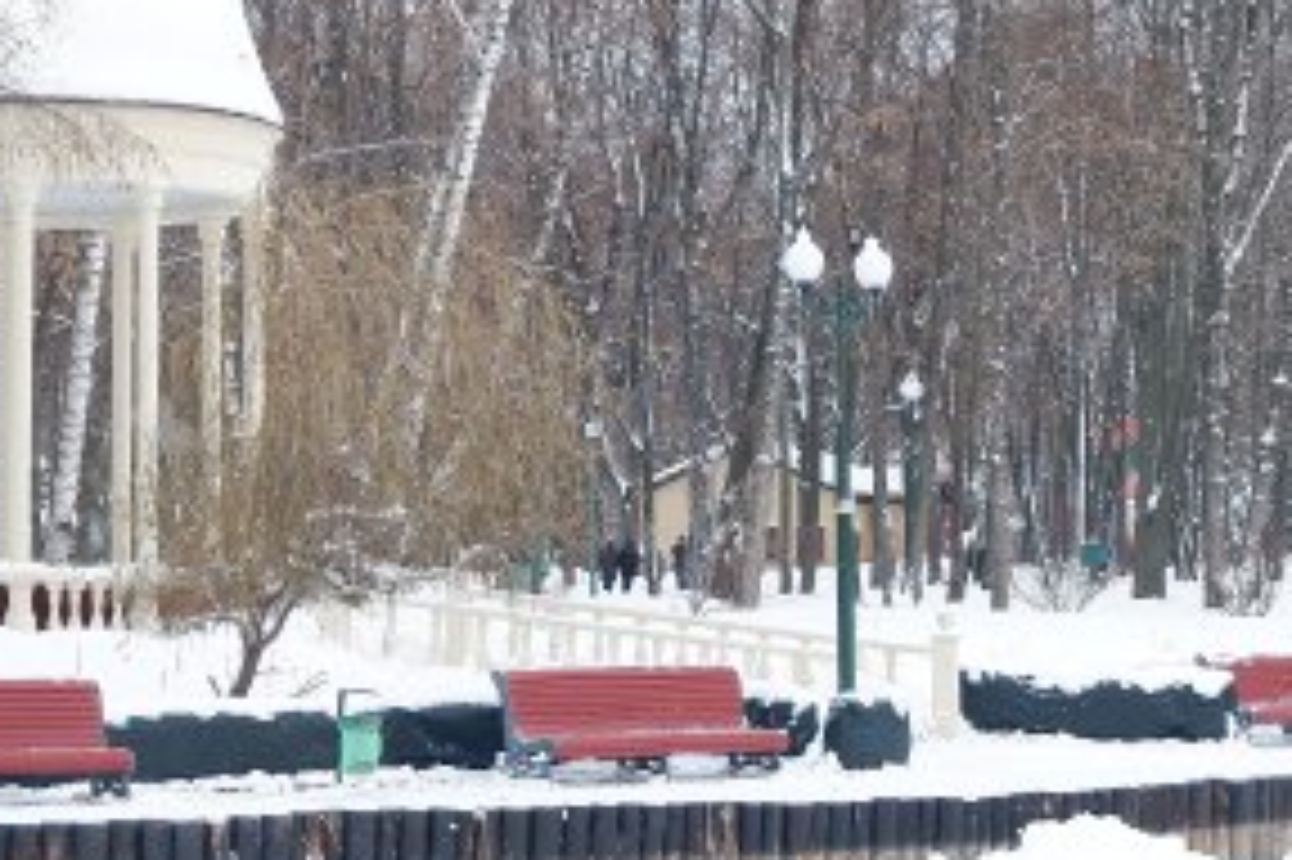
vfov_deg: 10.7
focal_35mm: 128
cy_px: 257
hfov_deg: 16.0
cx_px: 734
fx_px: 4591
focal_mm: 40.2
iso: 250
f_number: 5.3
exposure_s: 1/85
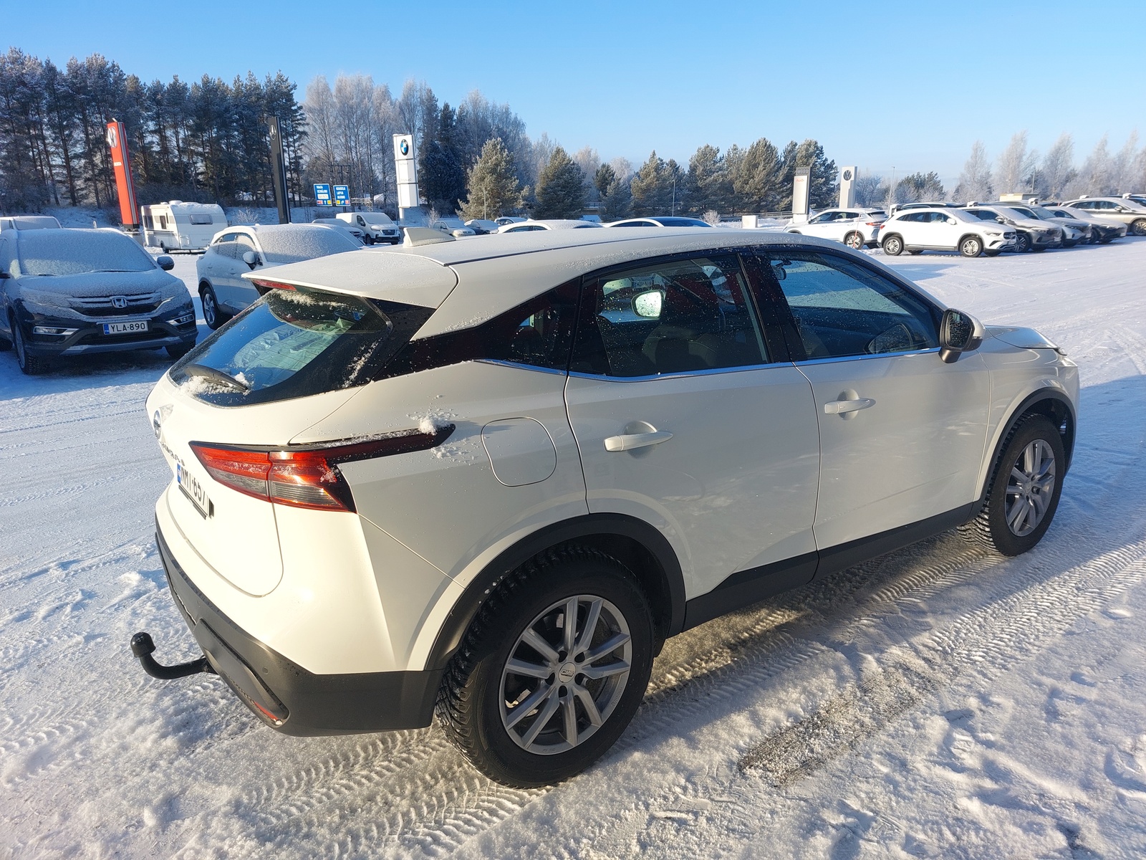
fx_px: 795
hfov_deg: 71.6
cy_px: 430
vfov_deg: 56.8
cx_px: 573
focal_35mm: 24
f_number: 1.8
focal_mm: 5.23
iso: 25
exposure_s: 1/618
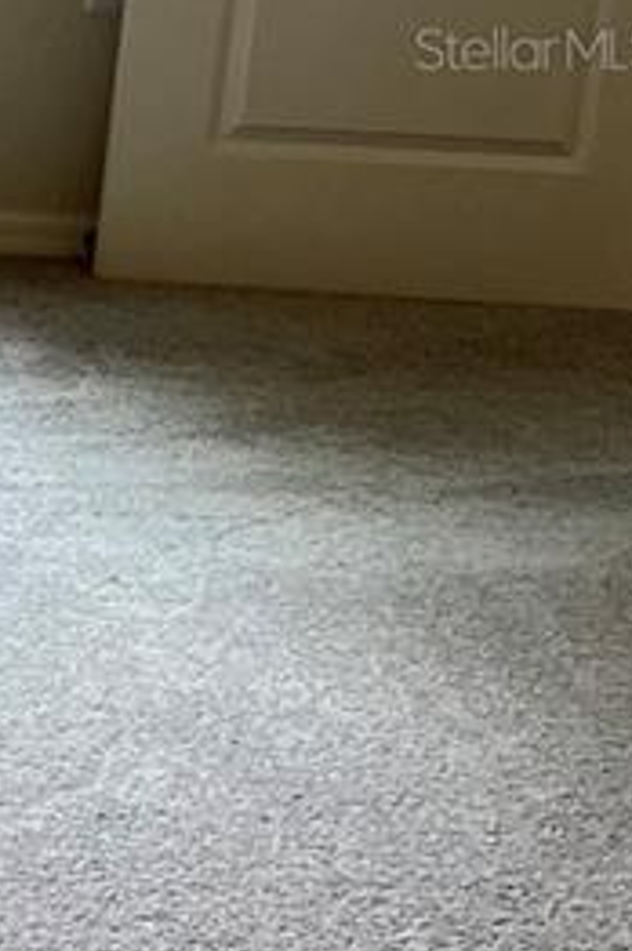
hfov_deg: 9.6
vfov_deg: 16.3
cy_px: 47
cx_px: -963
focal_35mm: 124
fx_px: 3274
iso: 100
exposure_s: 1/120
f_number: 1.5
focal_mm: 5.7
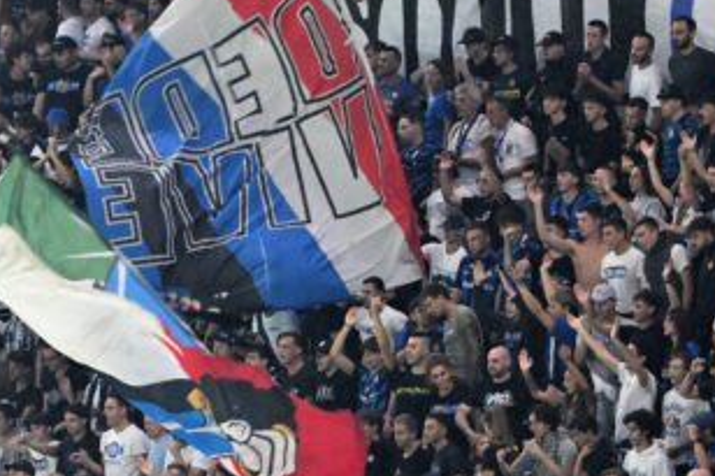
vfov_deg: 2.3
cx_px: 67
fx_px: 11890
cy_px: 496
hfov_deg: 3.4
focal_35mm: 599
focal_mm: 180
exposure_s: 1/125
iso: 3200
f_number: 5.6
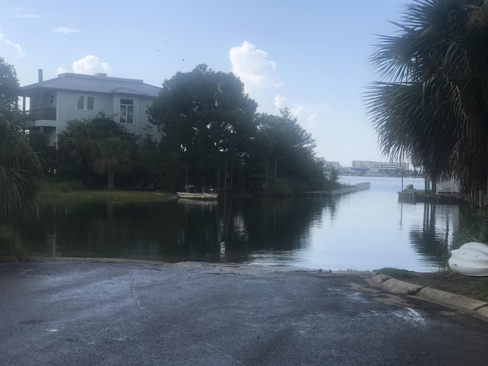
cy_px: 183
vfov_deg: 25.7
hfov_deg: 33.8
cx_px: 244
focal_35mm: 57
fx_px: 804
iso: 20
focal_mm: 6.6
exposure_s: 1/709
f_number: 2.8
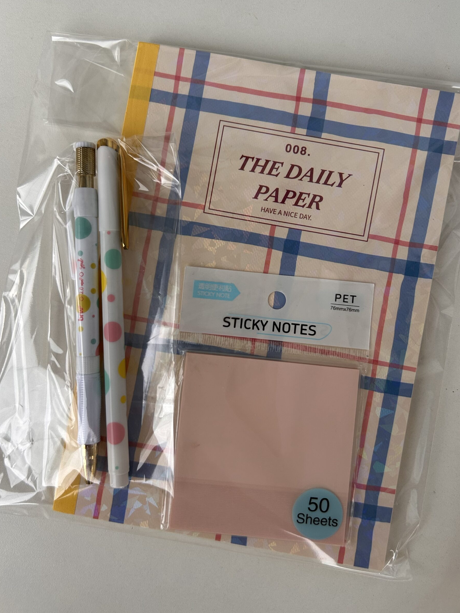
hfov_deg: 49.7
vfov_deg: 63.4
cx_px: 229
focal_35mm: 28
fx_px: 496
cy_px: 285
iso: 100
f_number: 1.5
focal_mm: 5.7
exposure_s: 1/121
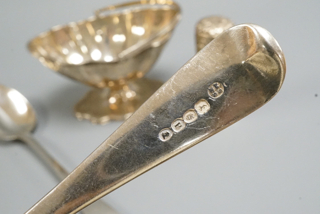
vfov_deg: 29.9
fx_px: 400
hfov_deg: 43.6
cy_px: 107
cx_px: 160
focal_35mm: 45
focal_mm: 30
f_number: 22
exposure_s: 1/60
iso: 6400
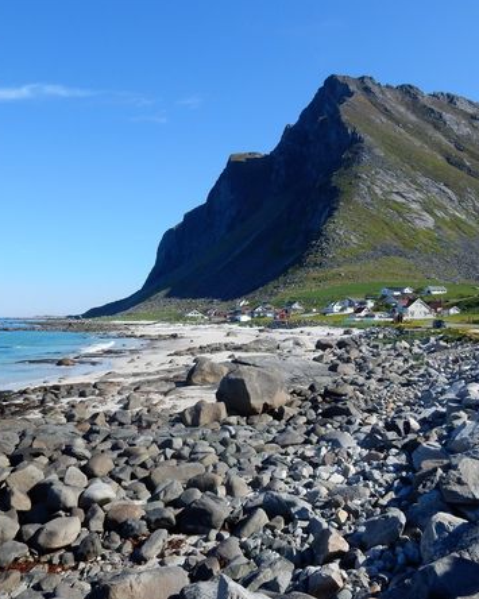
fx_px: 585
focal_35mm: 33
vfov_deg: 54.2
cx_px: 215
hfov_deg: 44.5
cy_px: 297
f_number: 3.7
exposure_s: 1/800
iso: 125
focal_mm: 4.5
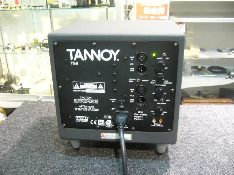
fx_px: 237
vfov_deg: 40.7
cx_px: 117
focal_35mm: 35
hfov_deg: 52.6
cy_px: 88
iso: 200
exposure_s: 1/8
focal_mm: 5.8
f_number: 2.8
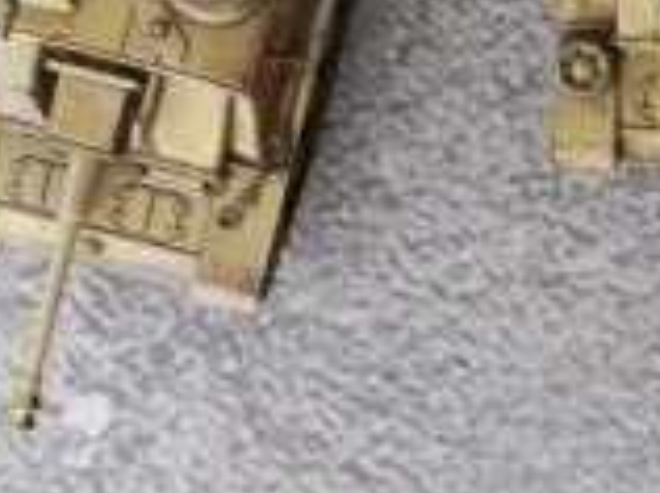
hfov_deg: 20.0
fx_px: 1809
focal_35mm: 95
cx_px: 660
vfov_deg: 15.3
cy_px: 33
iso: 400
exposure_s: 1/80
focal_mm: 5
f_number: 3.1
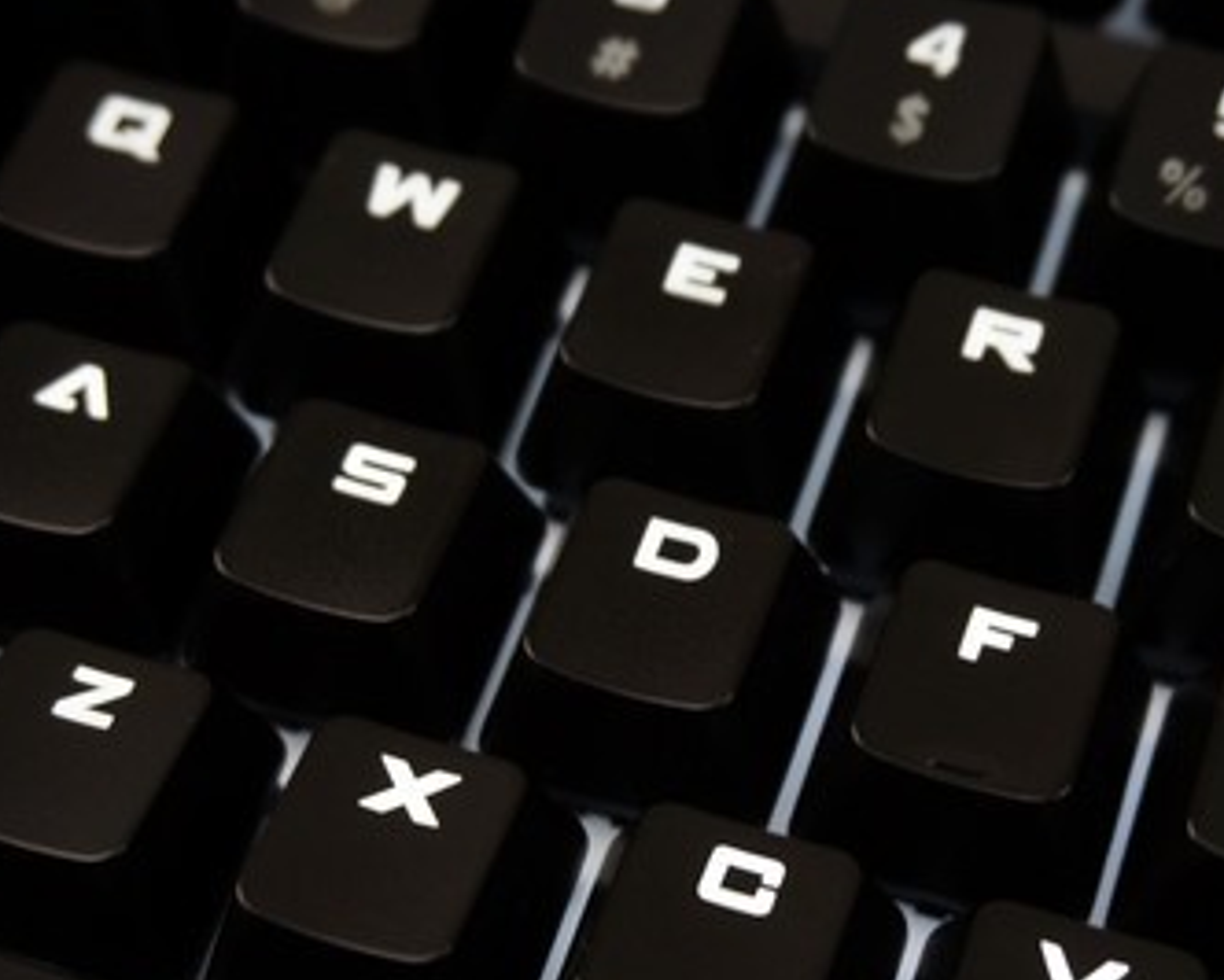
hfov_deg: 28.7
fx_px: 2392
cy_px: 691
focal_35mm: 66
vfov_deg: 23.0
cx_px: 667
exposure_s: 1/60
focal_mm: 26
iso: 500
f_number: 4.5
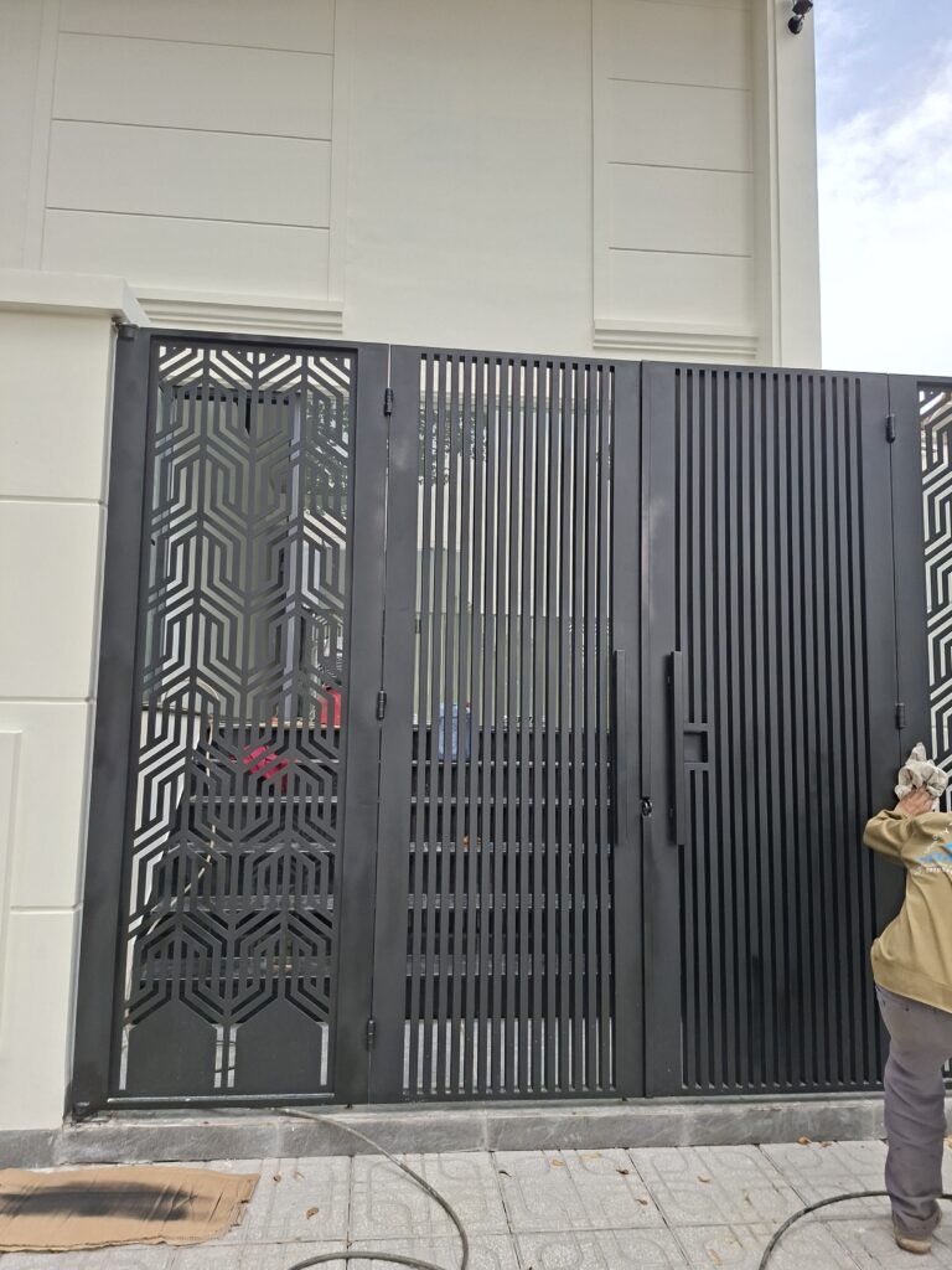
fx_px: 843
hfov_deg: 58.9
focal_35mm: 23
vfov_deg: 73.9
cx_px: 476
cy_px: 635
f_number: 1.8
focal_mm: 5.54
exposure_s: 1/515
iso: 50
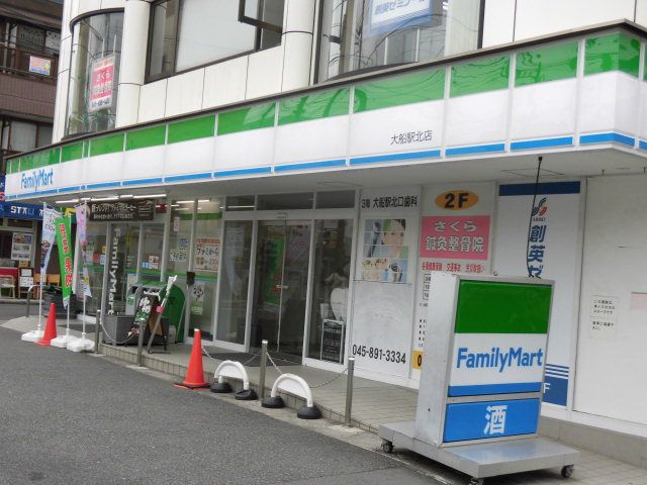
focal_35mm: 43
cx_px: 324
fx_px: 804
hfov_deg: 43.9
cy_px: 242
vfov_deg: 33.6
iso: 100
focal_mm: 7.72
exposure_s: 1/250
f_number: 3.8
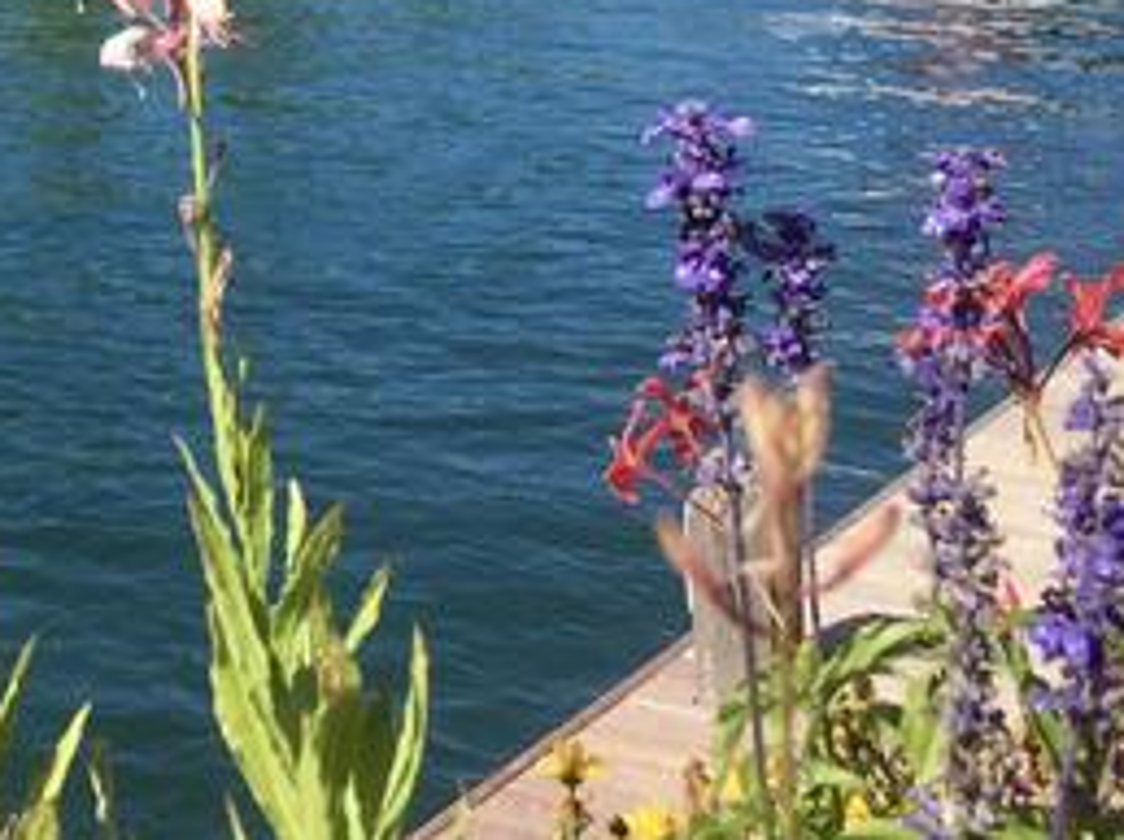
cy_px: -422
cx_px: 100
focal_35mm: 90
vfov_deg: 15.2
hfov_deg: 21.3
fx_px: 2920
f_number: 2.2
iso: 25
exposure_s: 1/1304
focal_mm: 4.15
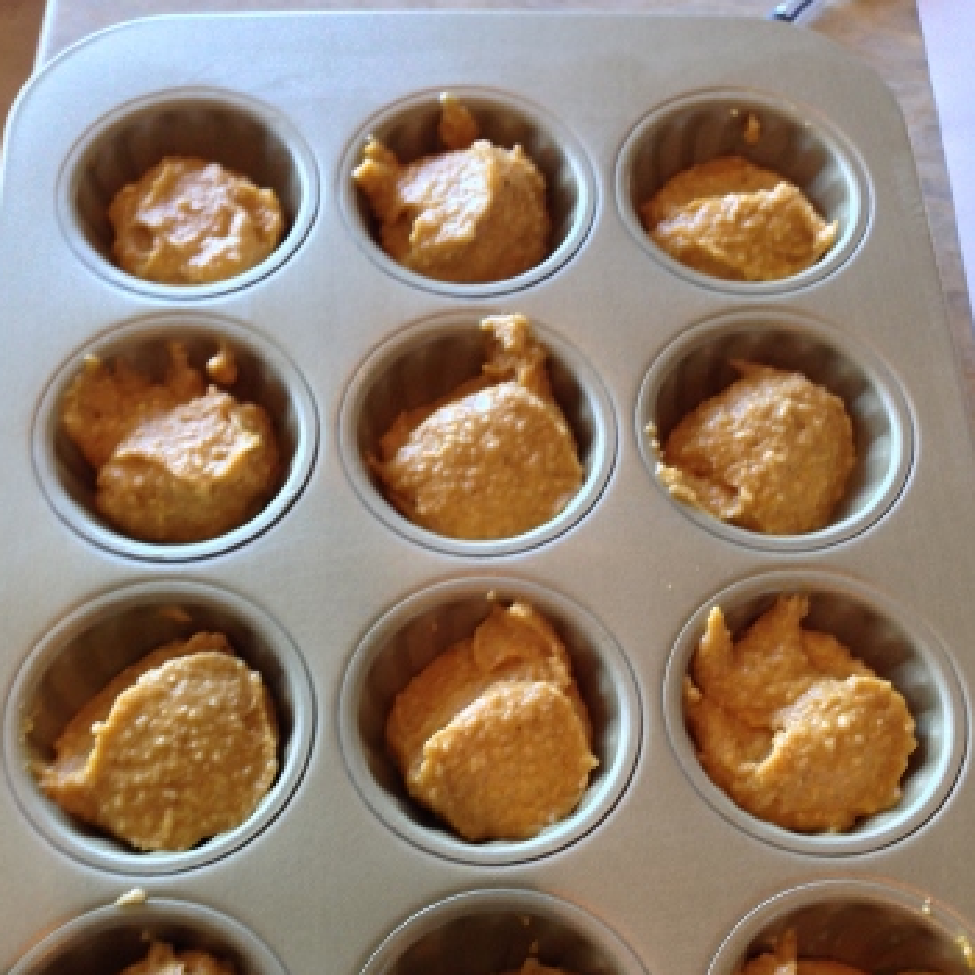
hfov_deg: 41.9
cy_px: 660
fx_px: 1275
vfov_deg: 41.3
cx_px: 482
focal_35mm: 40
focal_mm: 4.12
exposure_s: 1/20
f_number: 2.4
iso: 50
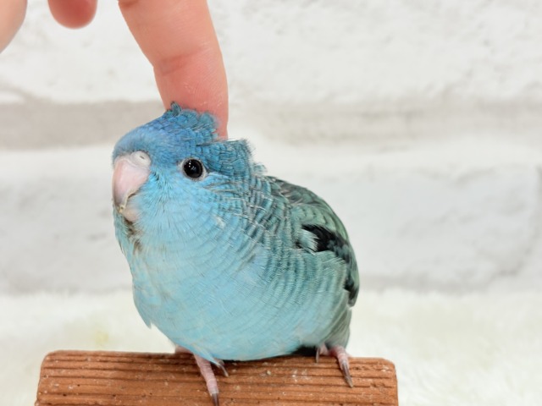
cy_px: 203
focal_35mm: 52
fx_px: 814
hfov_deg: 36.8
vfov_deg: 28.0
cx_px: 271
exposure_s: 1/50
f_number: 1.6
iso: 50
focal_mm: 5.96
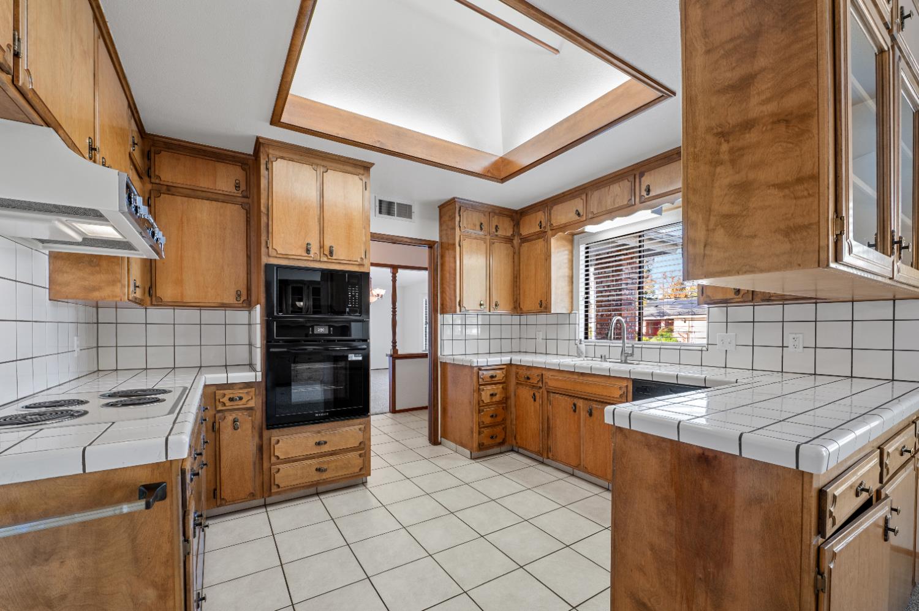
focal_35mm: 15
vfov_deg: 77.2
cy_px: 306
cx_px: 460
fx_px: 383
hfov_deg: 100.4
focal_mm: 15
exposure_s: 1/2.5
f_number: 9
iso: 250
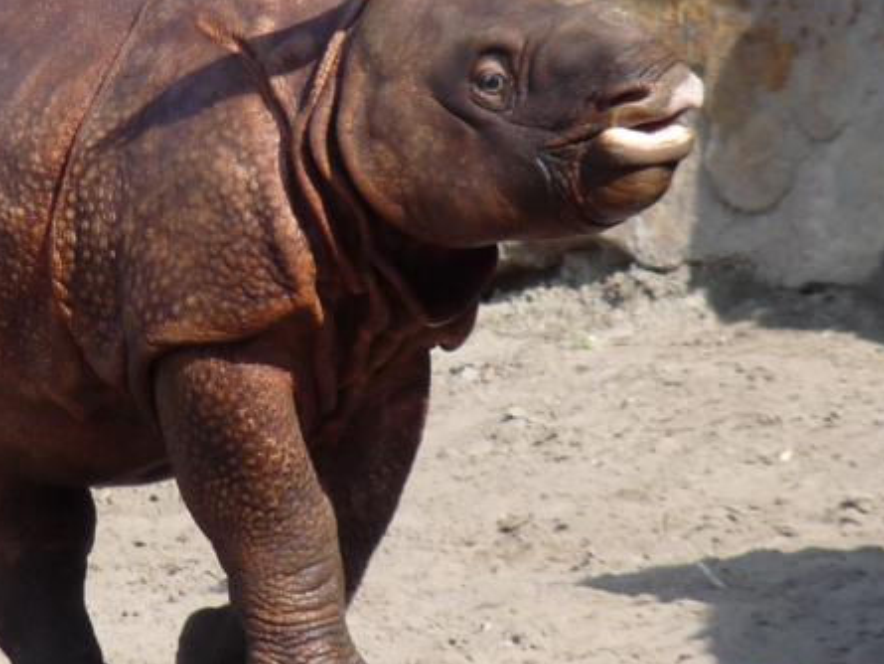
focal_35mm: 1114
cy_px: 258
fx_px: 28456
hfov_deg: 1.8
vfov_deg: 1.3
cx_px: 306
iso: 100
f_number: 5
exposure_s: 1/250
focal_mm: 78.2
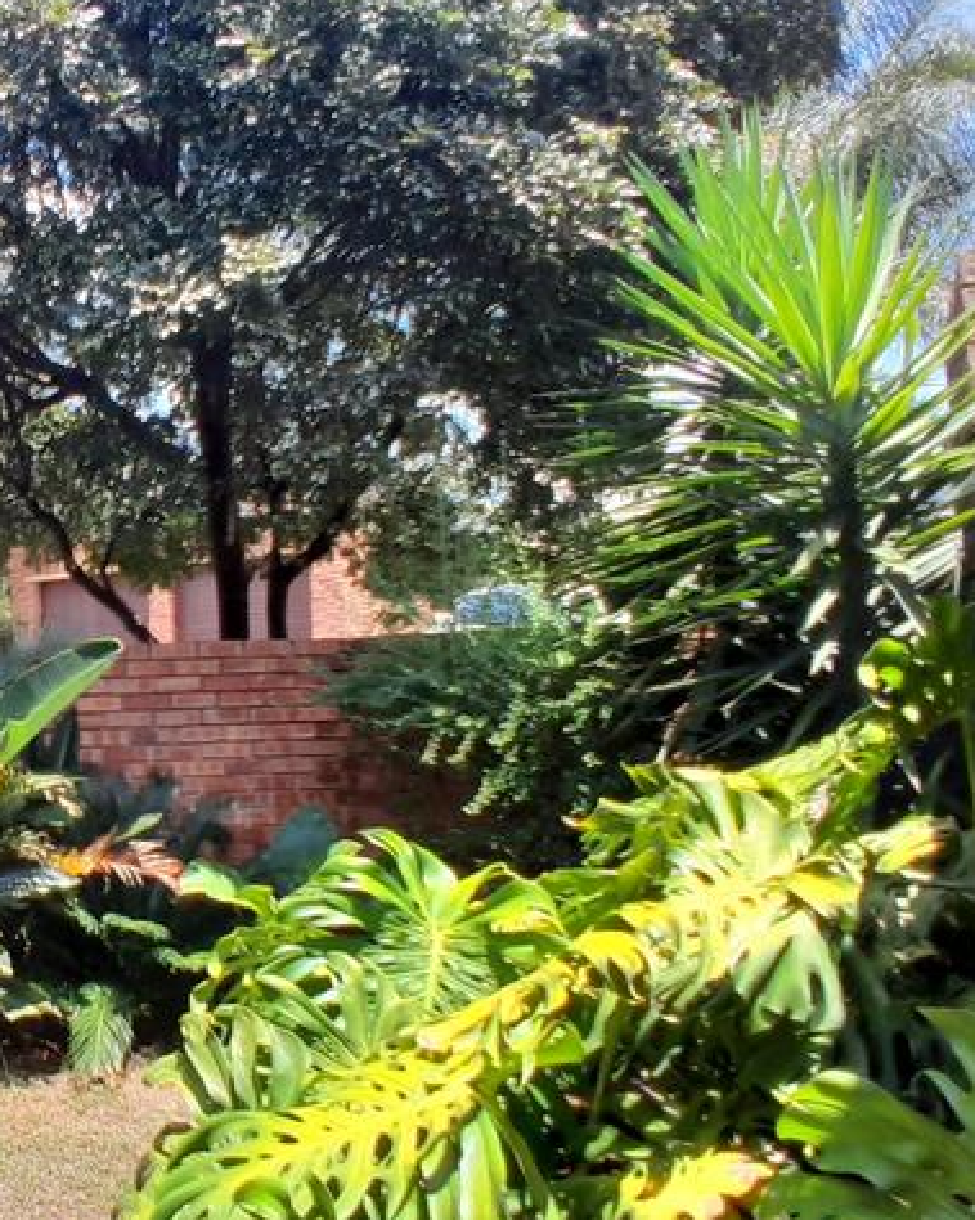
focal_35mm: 28
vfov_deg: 61.9
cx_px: -44
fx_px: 1010
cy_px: 700
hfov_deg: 42.8
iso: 40
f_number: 2.2
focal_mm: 1.46
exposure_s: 1/621
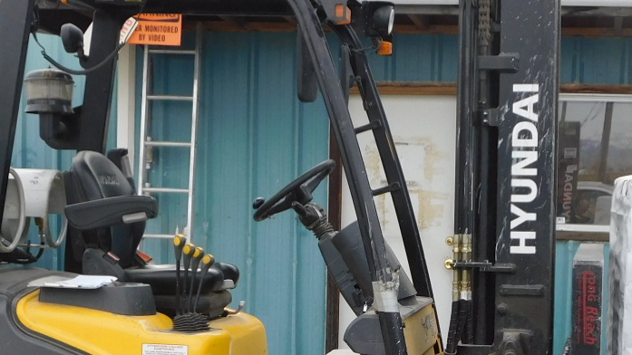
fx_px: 1508
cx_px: 376
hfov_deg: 23.6
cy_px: 326
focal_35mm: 90
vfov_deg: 13.3
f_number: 3.5
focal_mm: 6.3
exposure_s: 1/400
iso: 125
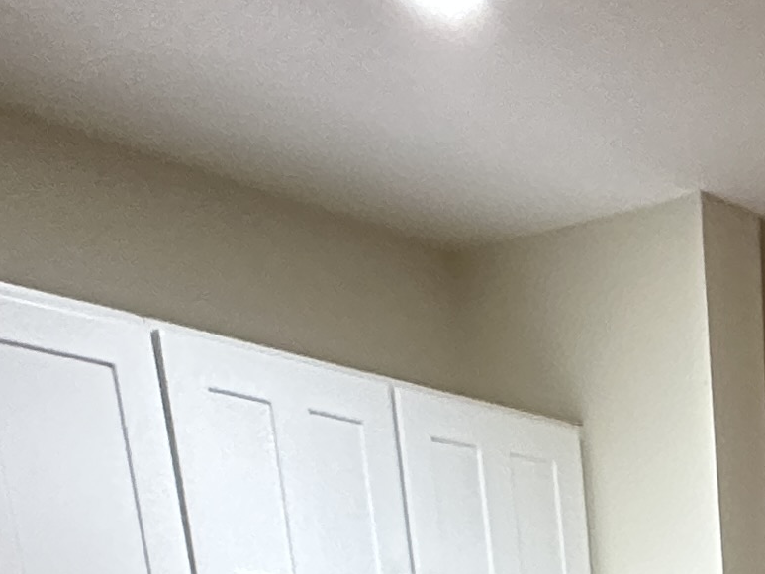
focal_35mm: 73
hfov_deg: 22.8
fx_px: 1614
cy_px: 1424
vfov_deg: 13.6
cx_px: 1073
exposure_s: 1/60
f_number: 2.2
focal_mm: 2.22
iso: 640
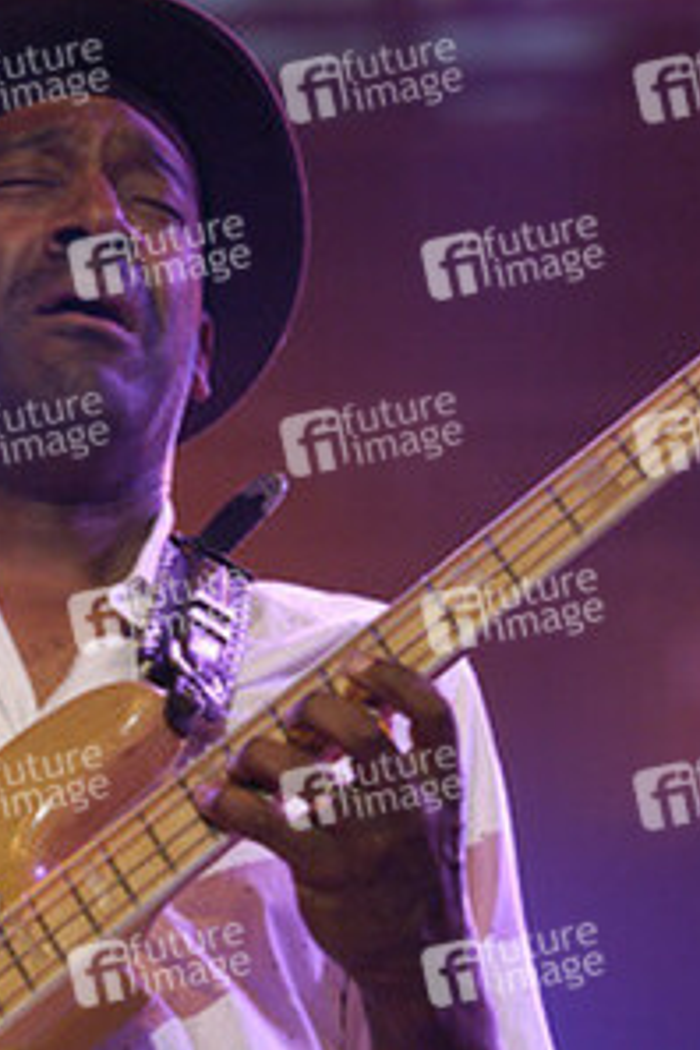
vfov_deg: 8.1
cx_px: 65
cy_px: 523
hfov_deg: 5.4
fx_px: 7437
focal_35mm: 255
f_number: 4
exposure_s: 1/125
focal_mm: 112
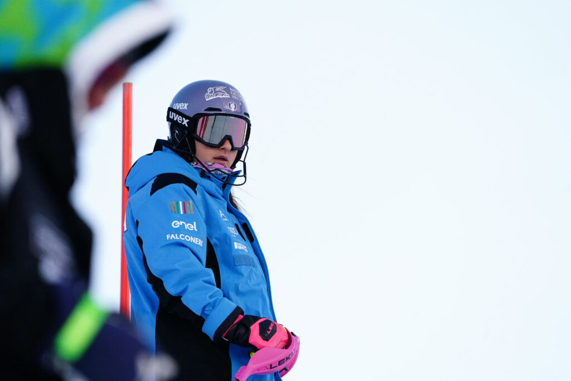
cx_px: 286
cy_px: 190
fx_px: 7408
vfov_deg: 2.9
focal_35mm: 467
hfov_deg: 4.4
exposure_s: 1/2500
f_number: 6.3
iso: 2000
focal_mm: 467
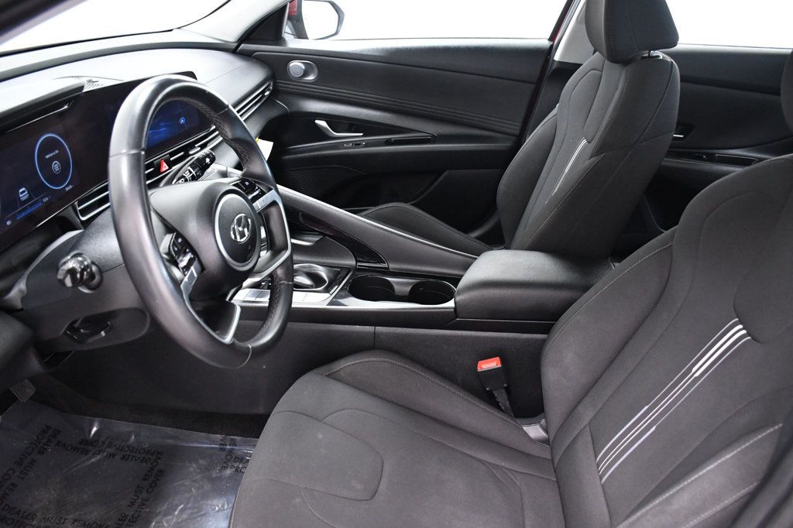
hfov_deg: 67.4
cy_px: 264
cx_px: 396
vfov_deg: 47.9
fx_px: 595
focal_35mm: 27
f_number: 4.5
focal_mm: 18
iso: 2500
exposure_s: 1/80
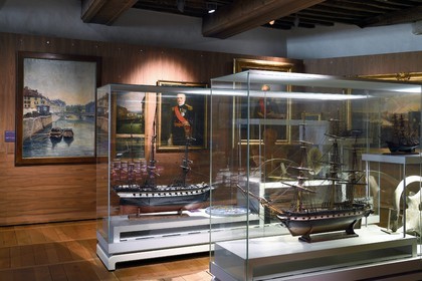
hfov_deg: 54.4
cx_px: 211
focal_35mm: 35
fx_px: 410
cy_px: 140
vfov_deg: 37.9
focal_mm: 35
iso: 800
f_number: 9
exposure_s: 1/3.33
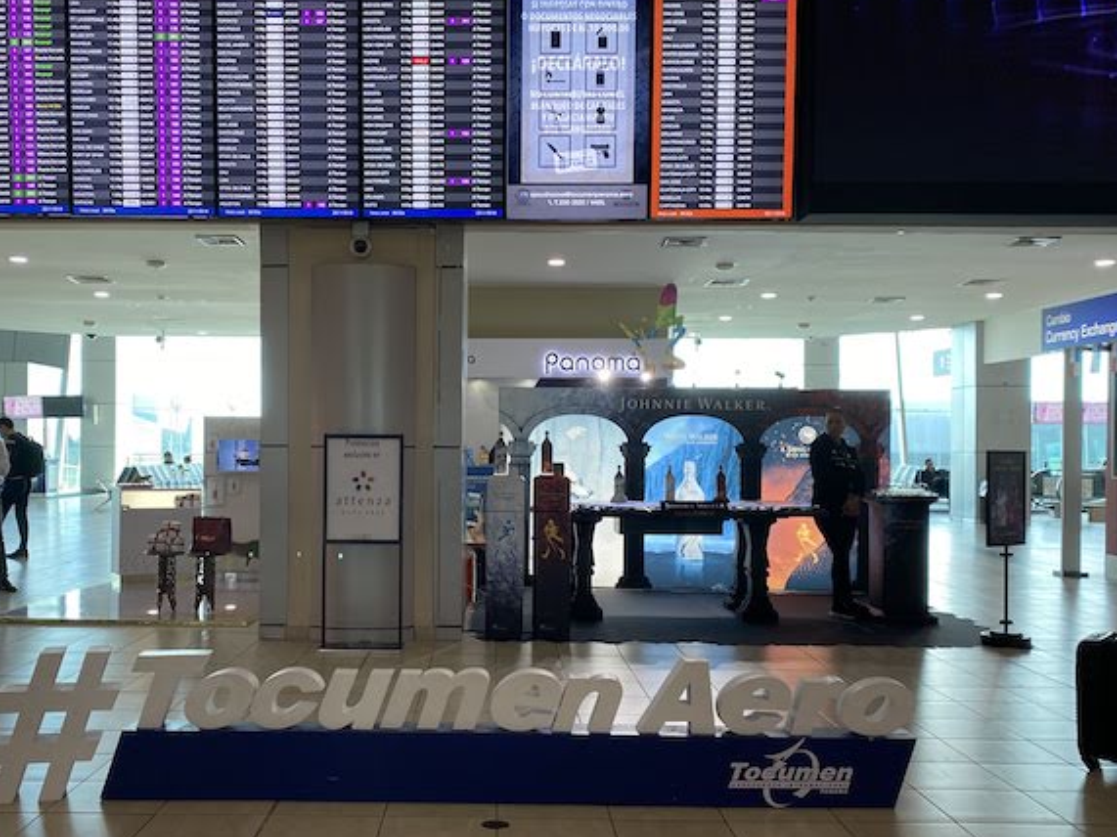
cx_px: 468
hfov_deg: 52.4
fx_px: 1129
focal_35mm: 35
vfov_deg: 40.6
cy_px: 471
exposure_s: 1/120
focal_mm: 4.25
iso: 100
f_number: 1.8
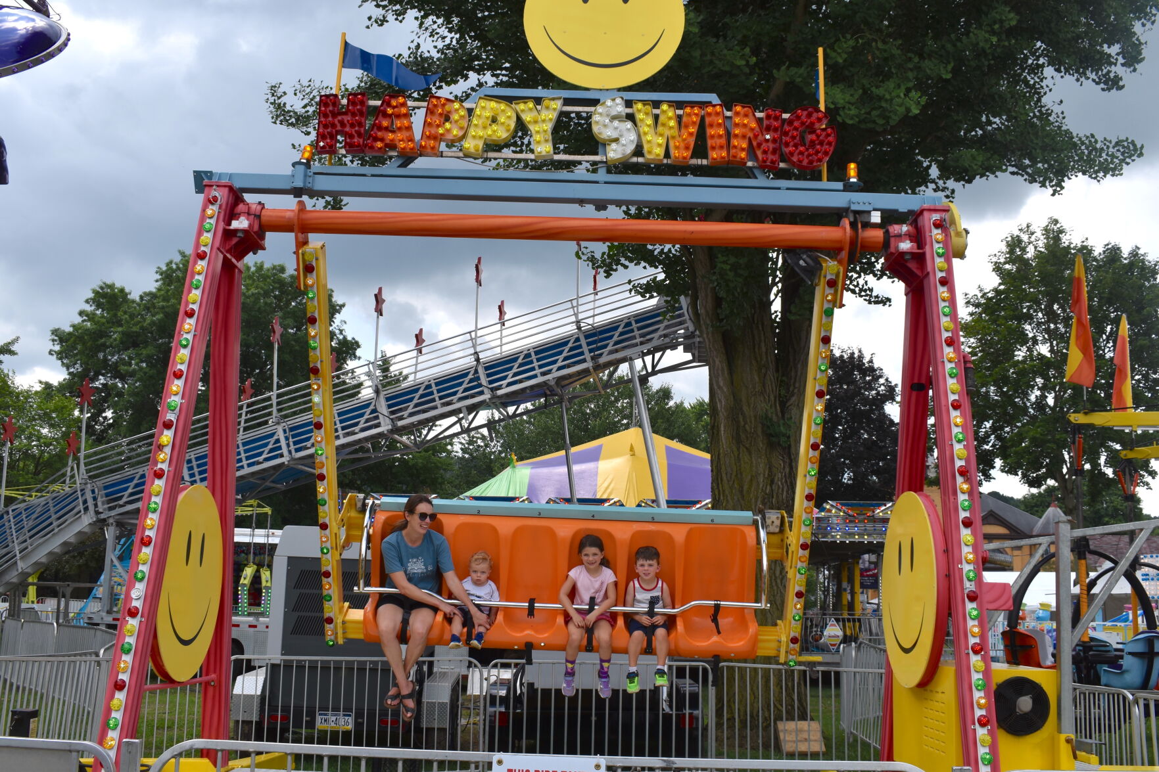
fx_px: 1159
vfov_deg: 36.9
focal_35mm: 36
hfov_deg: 53.1
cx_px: 580
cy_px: 386
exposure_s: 1/250
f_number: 8
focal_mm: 24
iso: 100
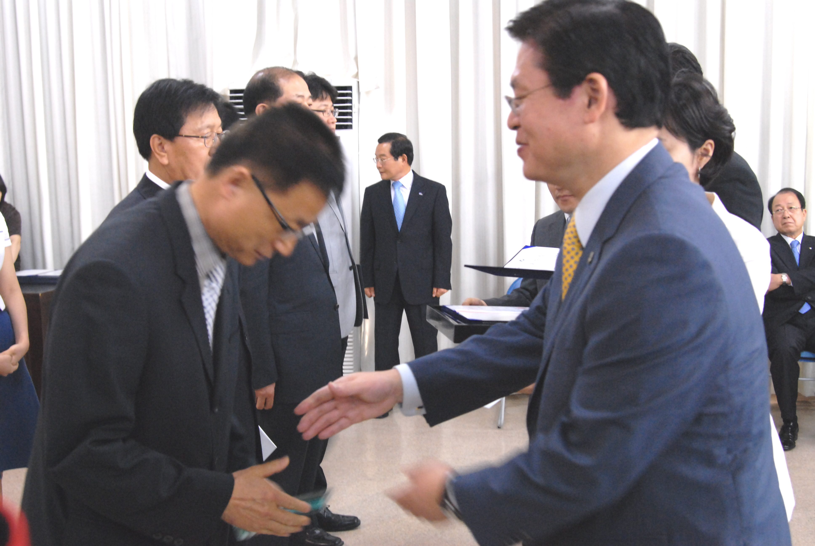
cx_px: 408
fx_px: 952
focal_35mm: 42
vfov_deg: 32.0
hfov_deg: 46.3
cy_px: 273
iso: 800
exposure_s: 1/45
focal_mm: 28
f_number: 4
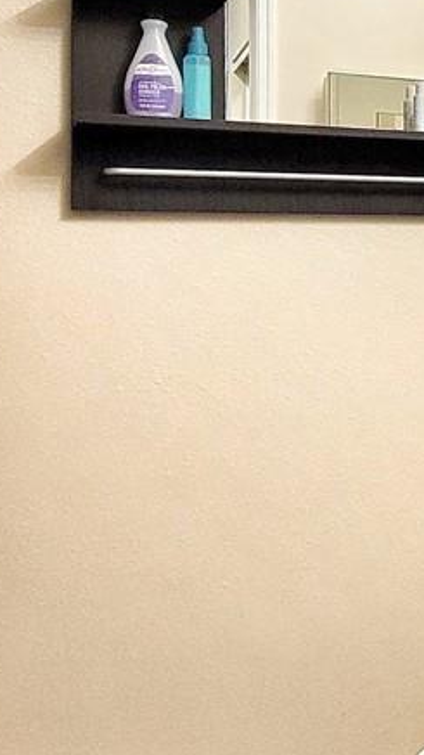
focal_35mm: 52
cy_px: 355
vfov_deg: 39.9
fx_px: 1040
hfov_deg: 16.8
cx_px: 860
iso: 320
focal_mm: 2.2
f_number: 2.2
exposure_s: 1/40
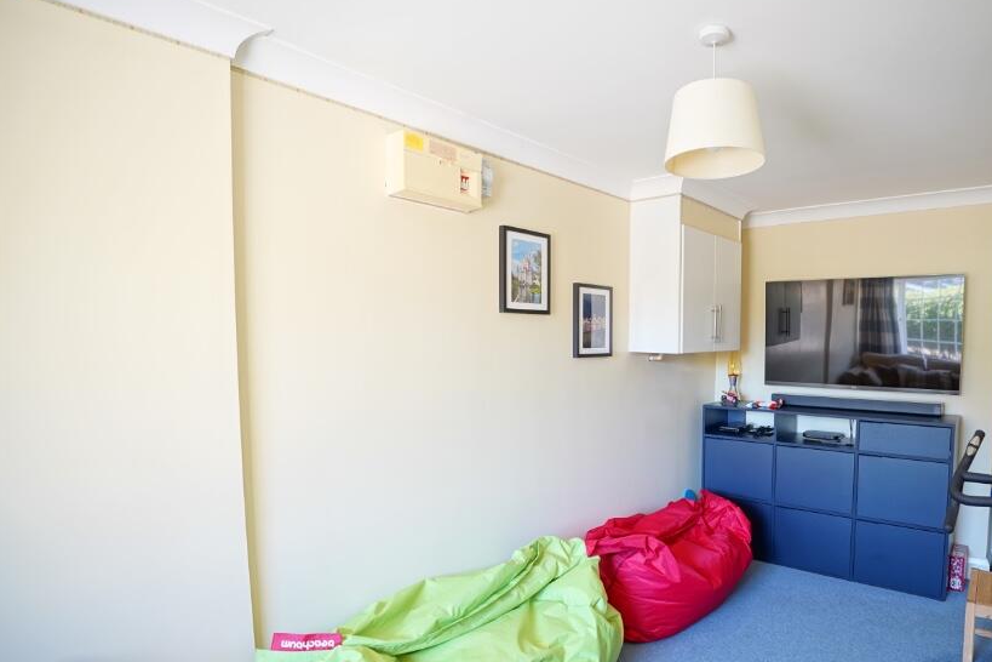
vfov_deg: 61.7
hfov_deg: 82.5
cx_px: 617
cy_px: 378
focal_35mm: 20
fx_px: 551
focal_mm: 16
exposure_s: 1/30
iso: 640
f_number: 2.8
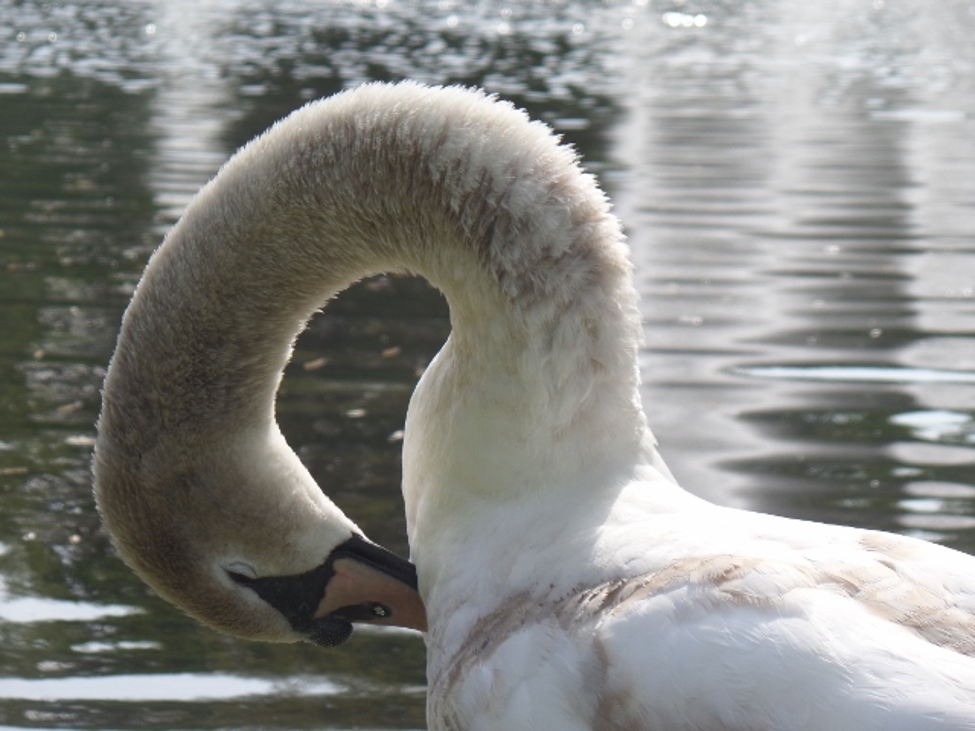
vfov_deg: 10.5
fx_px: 3971
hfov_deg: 14.0
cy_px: 366
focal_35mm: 141
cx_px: 488
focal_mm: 25.2
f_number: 4.2
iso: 100
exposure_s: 1/500
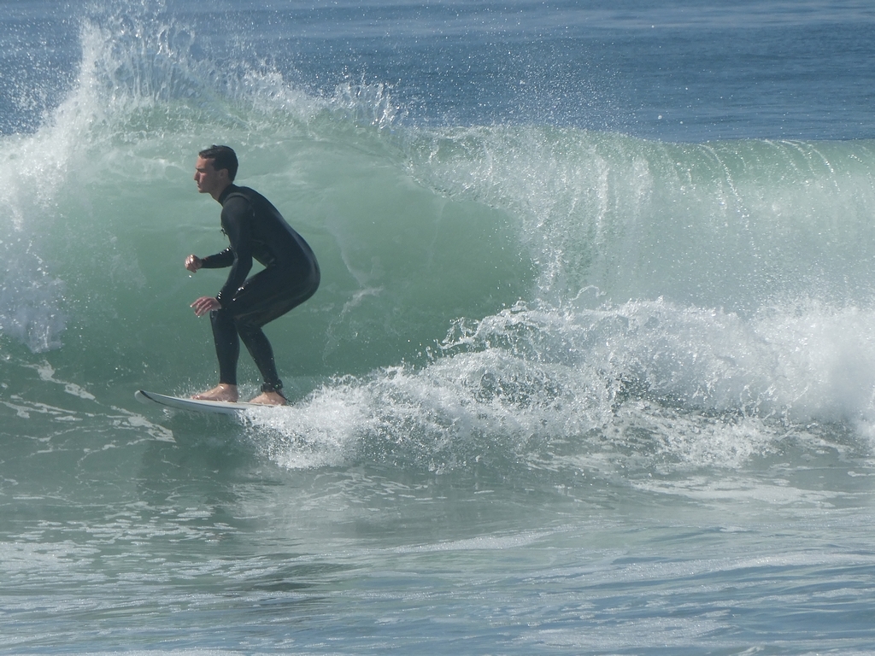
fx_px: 18629
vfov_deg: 2.0
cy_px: 328
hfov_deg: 2.7
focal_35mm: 737
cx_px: 438
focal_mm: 129
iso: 80
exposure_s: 1/500
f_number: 6.4
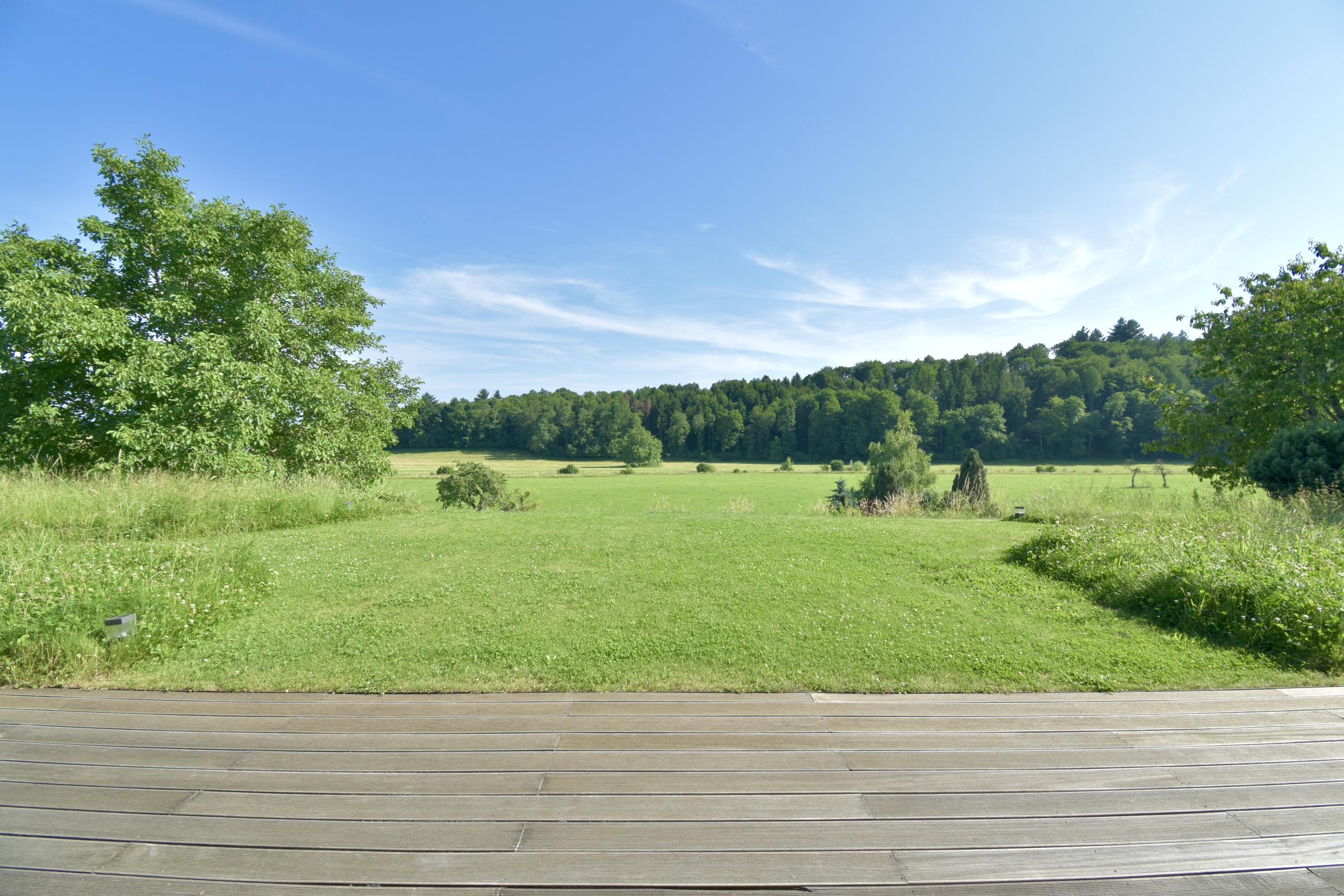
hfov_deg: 100.4
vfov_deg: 77.3
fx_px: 560
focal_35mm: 15
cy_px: 448
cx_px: 672
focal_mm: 10
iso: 100
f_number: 9
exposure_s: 1/100
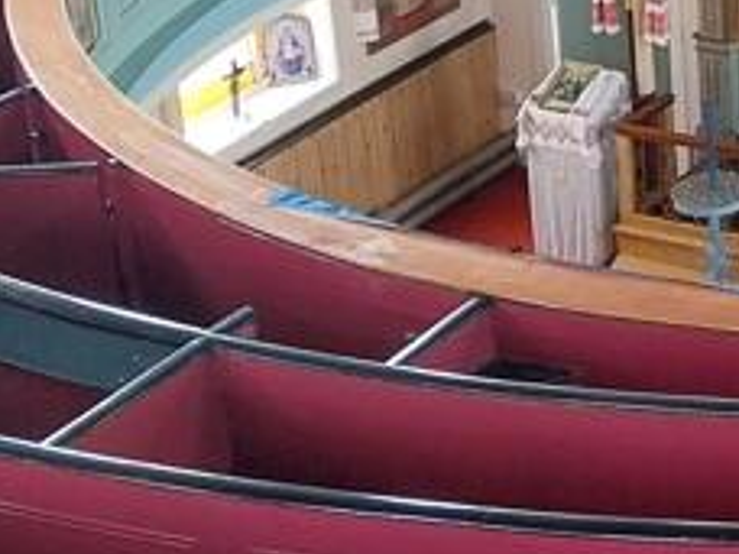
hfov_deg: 15.6
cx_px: 1083
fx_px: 2498
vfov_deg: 12.5
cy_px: -39
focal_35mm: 117
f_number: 1.8
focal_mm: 4
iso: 125
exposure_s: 1/50
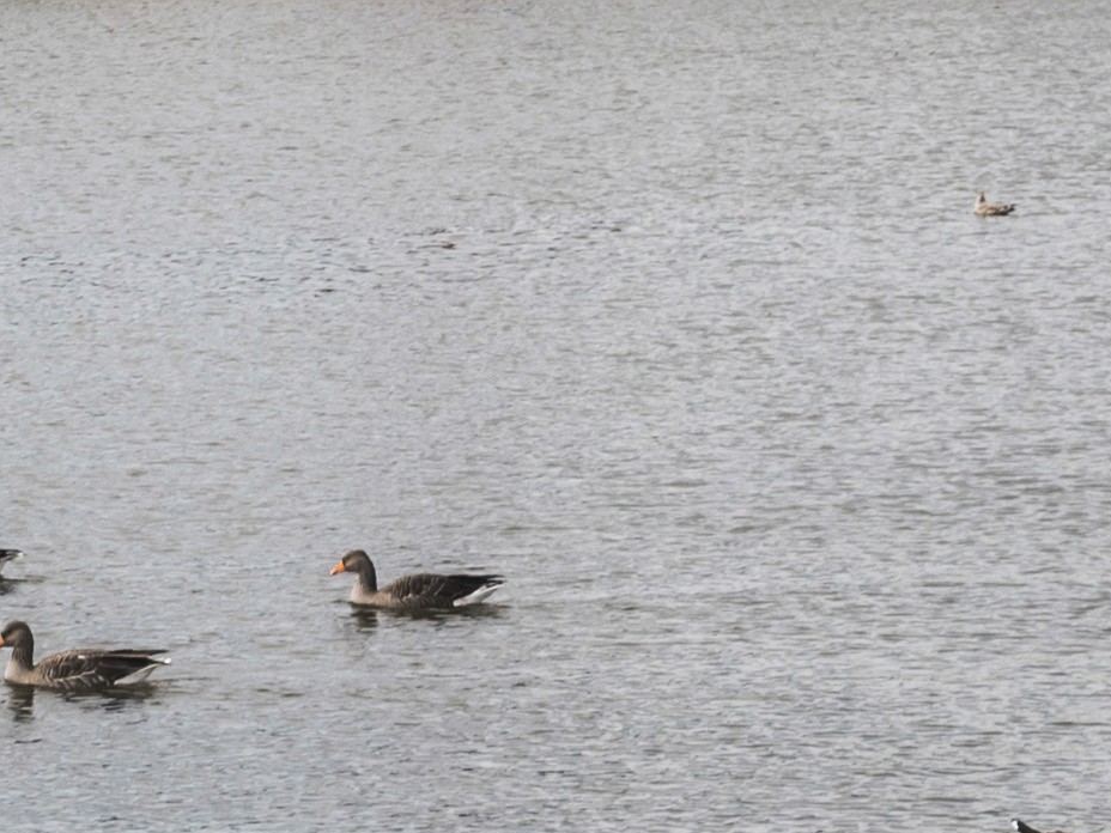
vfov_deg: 6.2
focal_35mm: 237
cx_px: 229
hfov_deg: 8.3
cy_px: 908
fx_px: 7607
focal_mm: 38
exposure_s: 1/125
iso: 100
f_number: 6.3
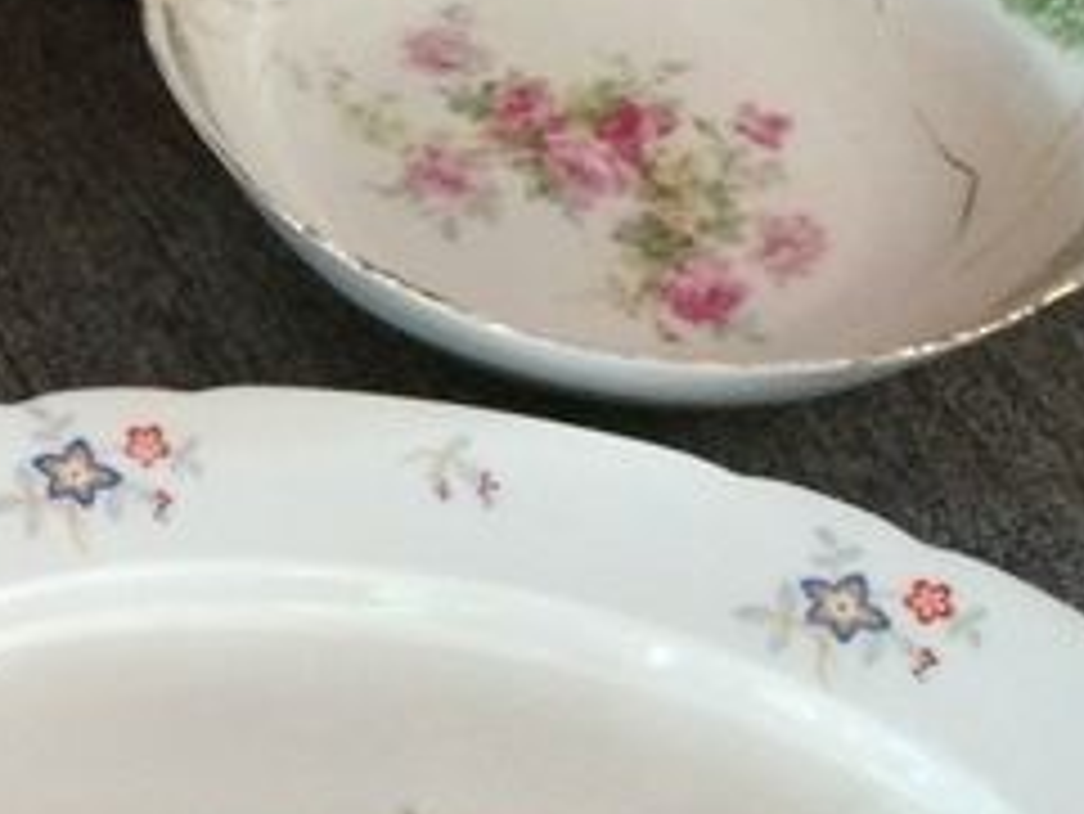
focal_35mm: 112
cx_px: -306
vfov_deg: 13.2
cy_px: 438
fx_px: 3509
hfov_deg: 16.6
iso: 320
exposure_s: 1/20
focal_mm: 4.12
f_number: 2.2
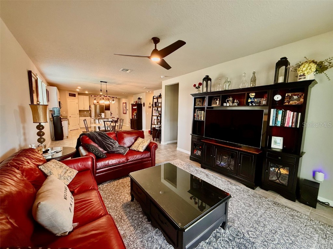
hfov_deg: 102.1
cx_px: 166
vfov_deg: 85.7
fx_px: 135
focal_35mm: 14
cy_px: 124
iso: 320
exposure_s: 1/60
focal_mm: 2.22
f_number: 2.2
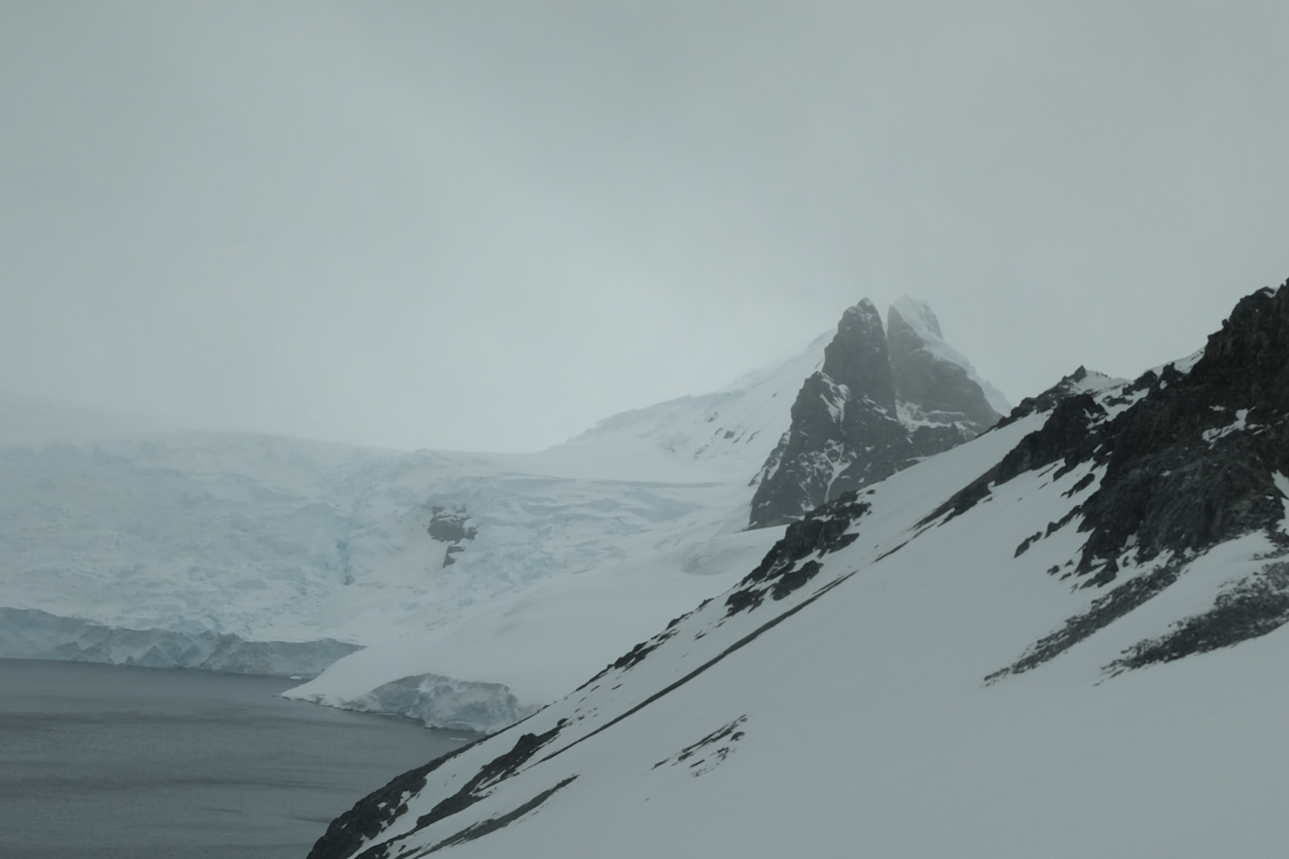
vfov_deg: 40.7
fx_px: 1146
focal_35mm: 32
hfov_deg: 52.3
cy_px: 560
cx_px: 1137
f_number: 5.6
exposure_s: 1/400
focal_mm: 10
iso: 200
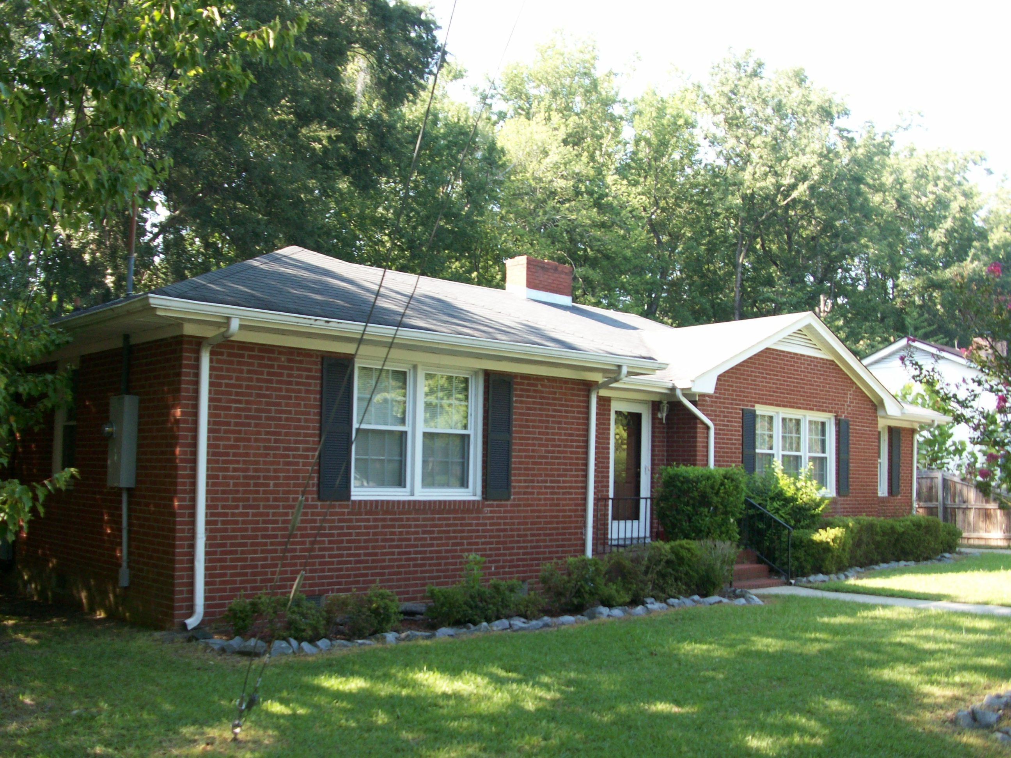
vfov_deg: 41.8
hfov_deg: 54.0
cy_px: 379
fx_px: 993
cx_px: 506
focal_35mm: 34
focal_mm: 5.7
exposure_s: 1/93.6
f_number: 2.8
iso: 64
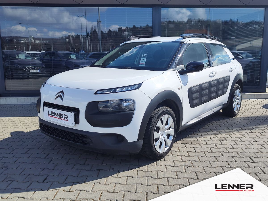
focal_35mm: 23
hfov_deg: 73.9
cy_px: 100
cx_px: 134
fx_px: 178
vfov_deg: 58.9
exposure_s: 1/1139
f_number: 1.69
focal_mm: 7.01
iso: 50
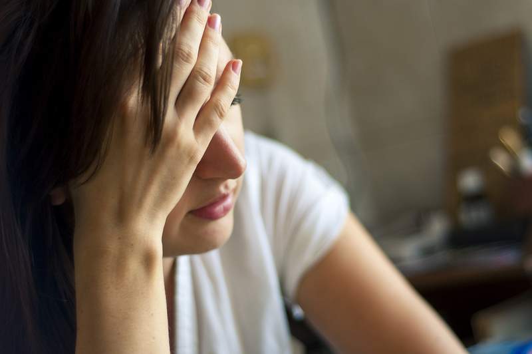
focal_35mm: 75
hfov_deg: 27.0
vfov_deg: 18.2
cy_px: 177
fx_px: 1107
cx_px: 266
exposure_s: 1/200
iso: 400
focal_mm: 50
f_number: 1.8
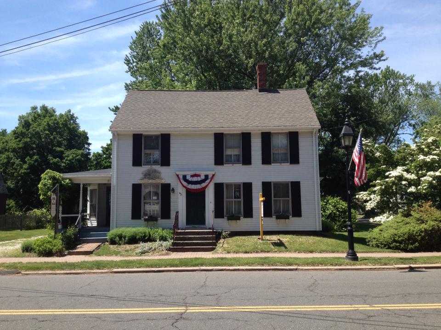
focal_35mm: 35
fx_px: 446
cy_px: 165
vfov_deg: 40.7
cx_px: 220
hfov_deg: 52.6
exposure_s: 1/1062
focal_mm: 4.28
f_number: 2.4
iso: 50
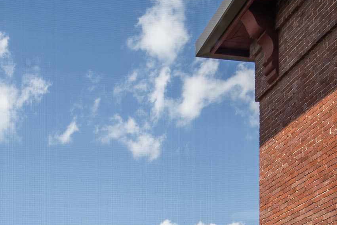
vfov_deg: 17.6
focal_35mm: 65
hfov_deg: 30.4
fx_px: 608
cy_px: 382
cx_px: 82
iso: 100
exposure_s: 1/160
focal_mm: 18
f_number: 4
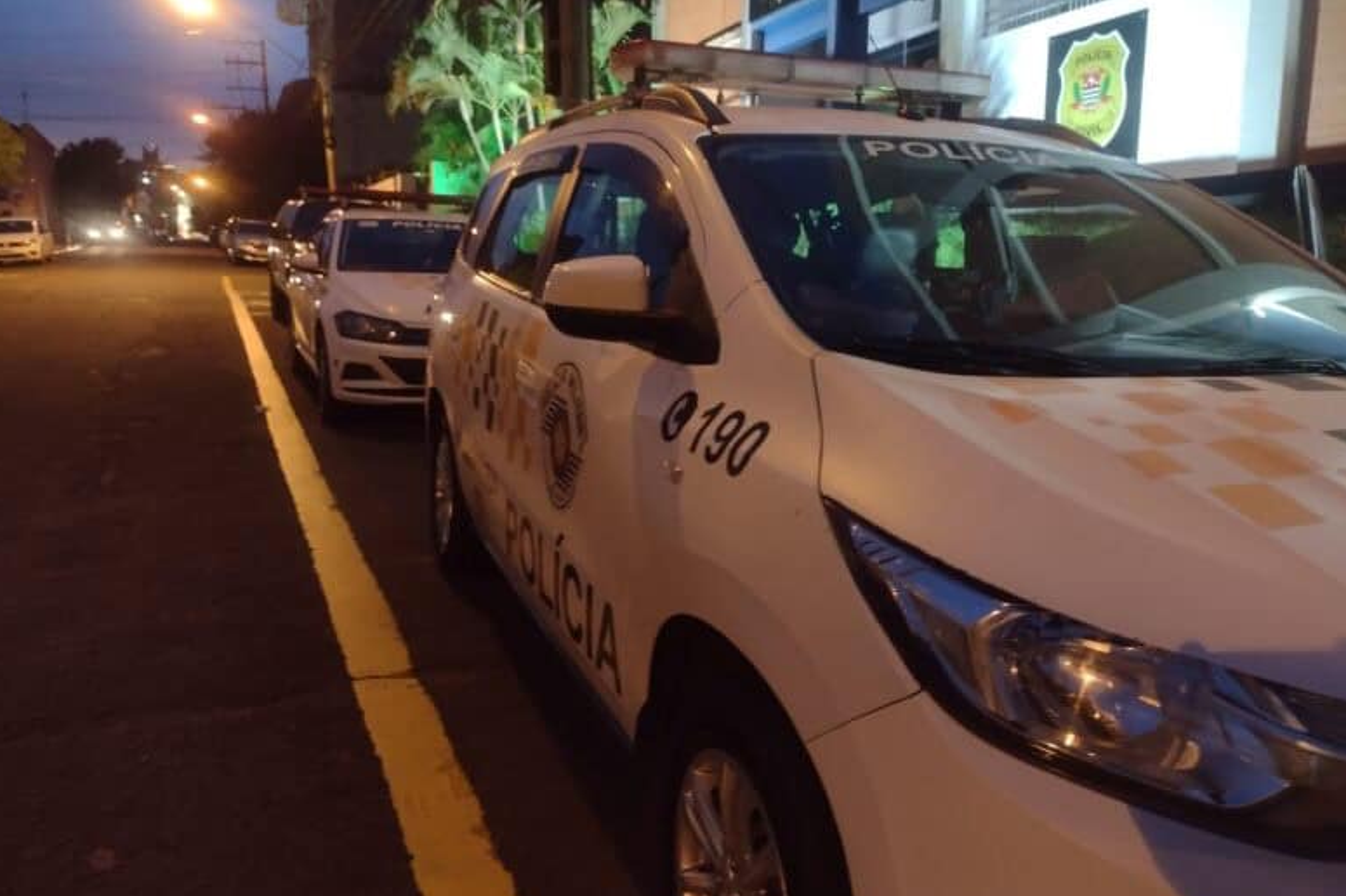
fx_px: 1084
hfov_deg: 63.7
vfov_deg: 44.9
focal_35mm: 29
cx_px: 657
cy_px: 436
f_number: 1.7
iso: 544
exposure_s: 1/24
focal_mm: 4.7
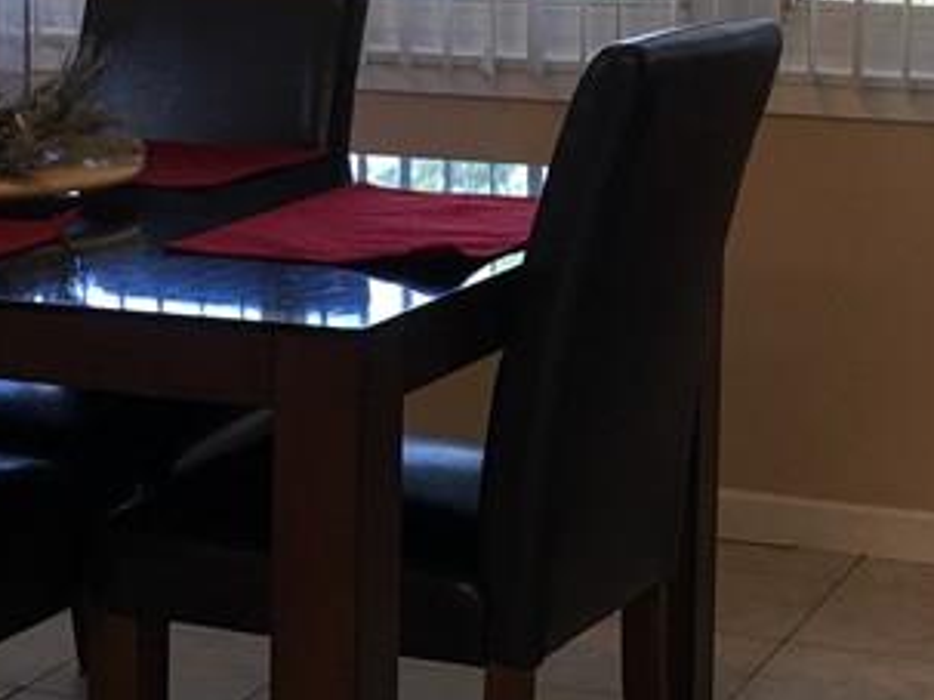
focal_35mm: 98
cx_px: 527
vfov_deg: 15.0
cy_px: 163
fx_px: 2643
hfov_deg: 20.0
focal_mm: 4.15
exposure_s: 1/30
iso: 25
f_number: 2.2
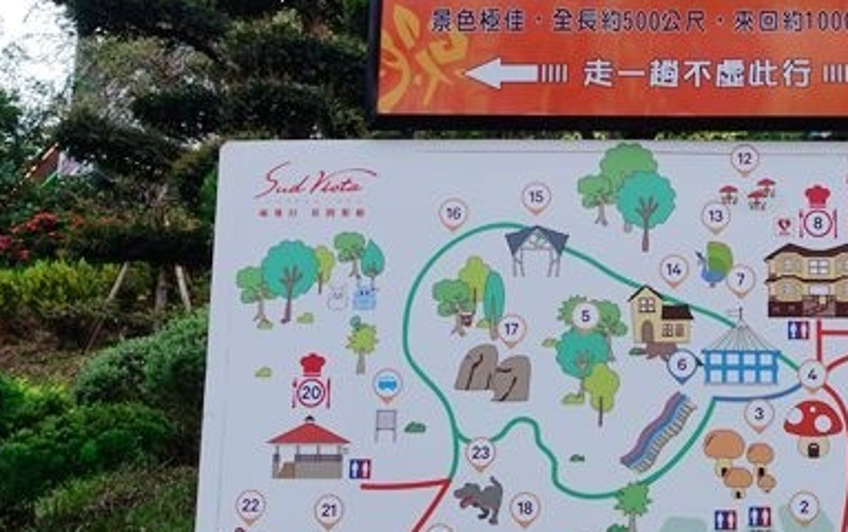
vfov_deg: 22.7
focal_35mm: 57
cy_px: 331
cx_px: 653
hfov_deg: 34.8
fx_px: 1318
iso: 125
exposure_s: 1/80
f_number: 3.2
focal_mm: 12.06
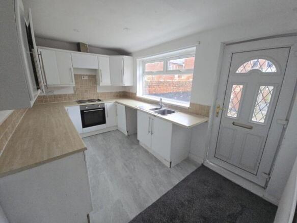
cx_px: 148
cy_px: 112
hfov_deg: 106.2
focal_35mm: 13
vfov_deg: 89.9
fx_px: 112
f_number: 2.2
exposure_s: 1/60
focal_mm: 2.2
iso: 200
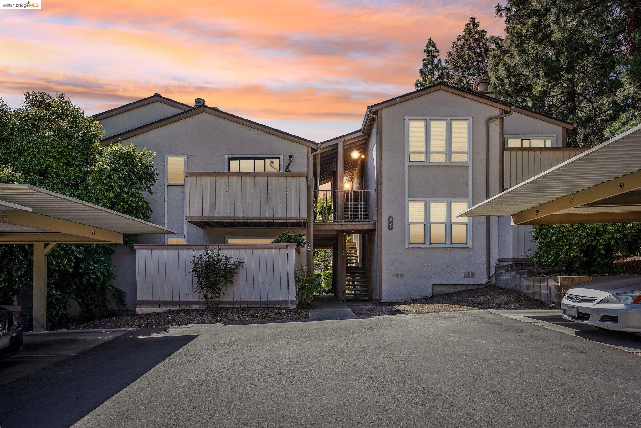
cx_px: 320
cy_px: 214
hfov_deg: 73.7
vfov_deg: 53.1
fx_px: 427
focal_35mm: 24
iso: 400
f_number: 8
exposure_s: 1/400
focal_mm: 24
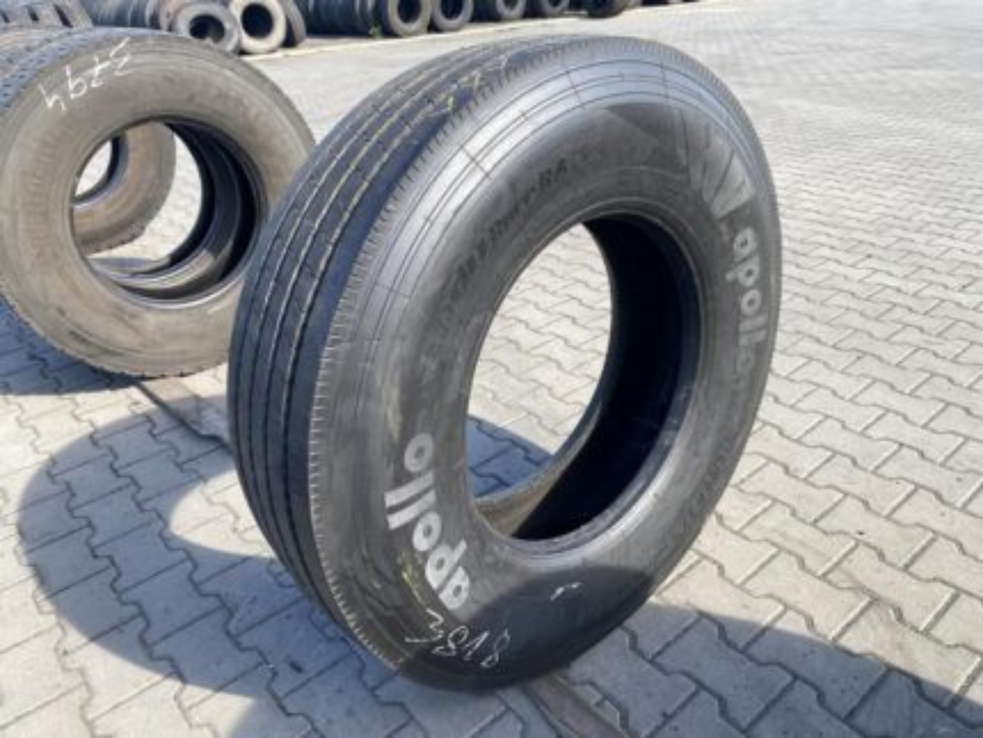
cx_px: 492
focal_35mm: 26
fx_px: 739
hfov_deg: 67.3
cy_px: 369
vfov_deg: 53.1
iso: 32
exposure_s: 1/515
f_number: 1.8
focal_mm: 4.25
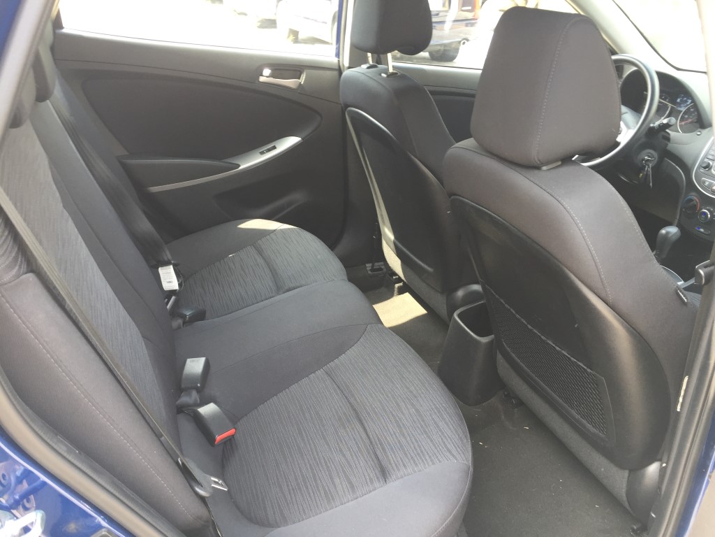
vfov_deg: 48.2
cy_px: 268
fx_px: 599
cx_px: 358
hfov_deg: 61.7
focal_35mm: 29
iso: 40
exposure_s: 1/60
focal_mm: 4.15
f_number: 2.2
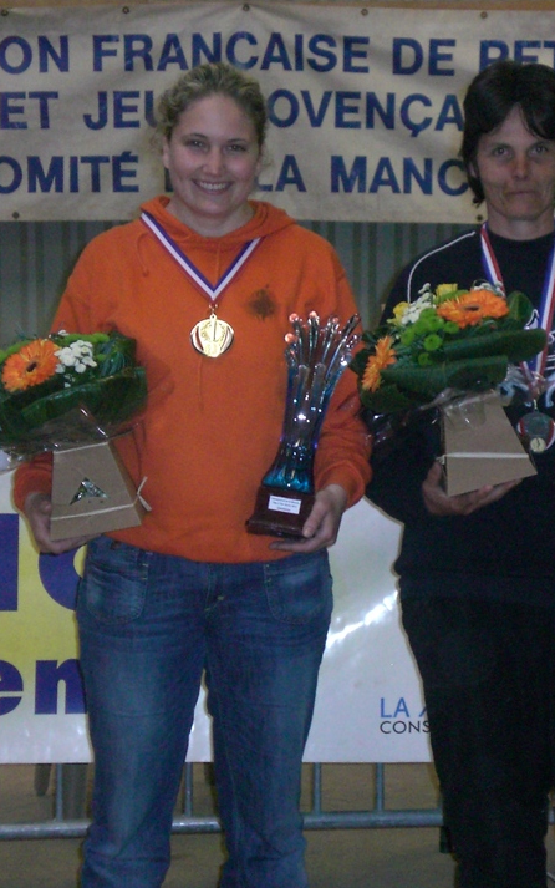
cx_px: 335
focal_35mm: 107
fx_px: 2588
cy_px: 441
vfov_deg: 19.5
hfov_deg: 12.2
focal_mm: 12.47
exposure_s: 1/60
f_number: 4.5
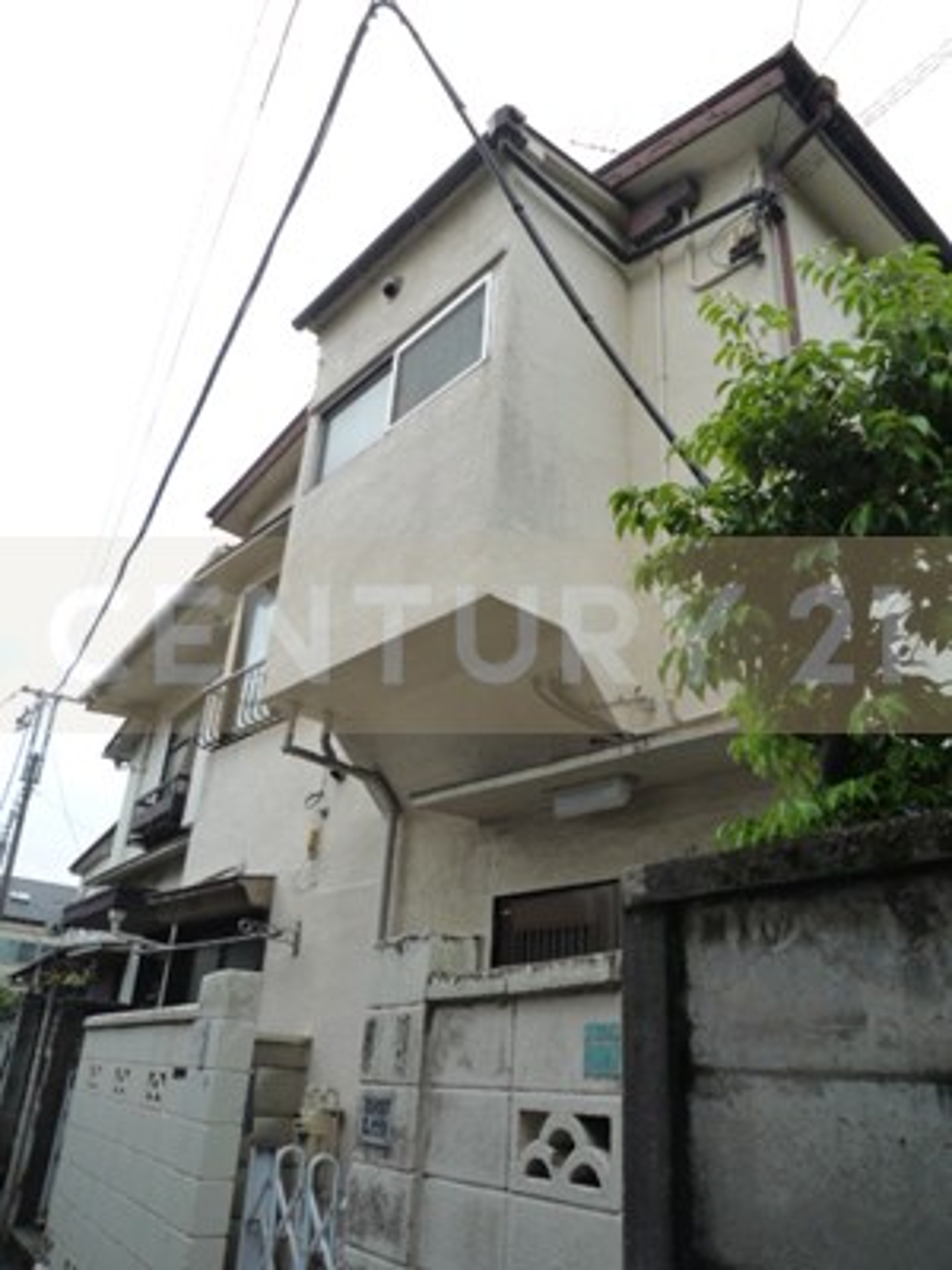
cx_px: 476
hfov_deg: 54.9
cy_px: 635
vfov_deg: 69.4
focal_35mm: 25
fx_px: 917
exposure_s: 1/400
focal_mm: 4.4
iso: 160
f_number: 2.8
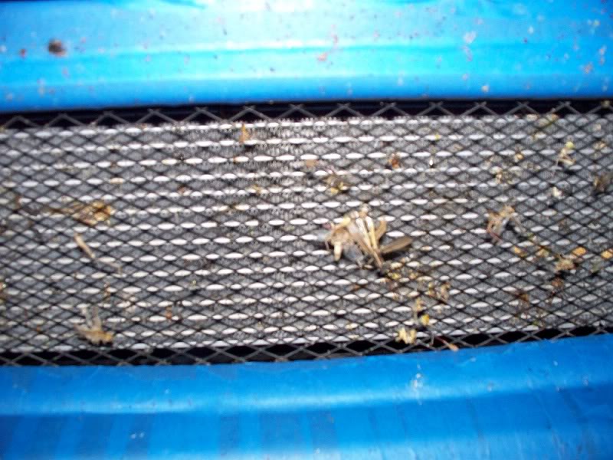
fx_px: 638
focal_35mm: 36
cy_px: 230
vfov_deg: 39.7
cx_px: 306
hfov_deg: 51.4
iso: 200
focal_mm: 7.54
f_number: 2.8
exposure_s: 1/30
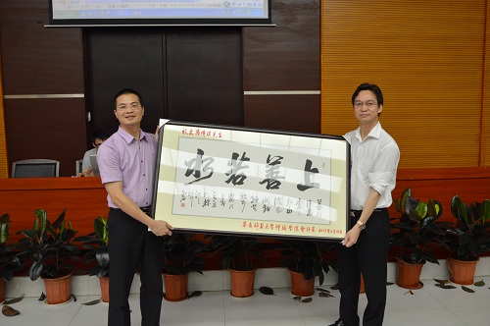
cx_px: 245
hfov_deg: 59.6
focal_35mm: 32
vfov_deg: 41.6
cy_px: 163
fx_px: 428
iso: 400
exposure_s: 1/30
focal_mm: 21
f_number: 3.8
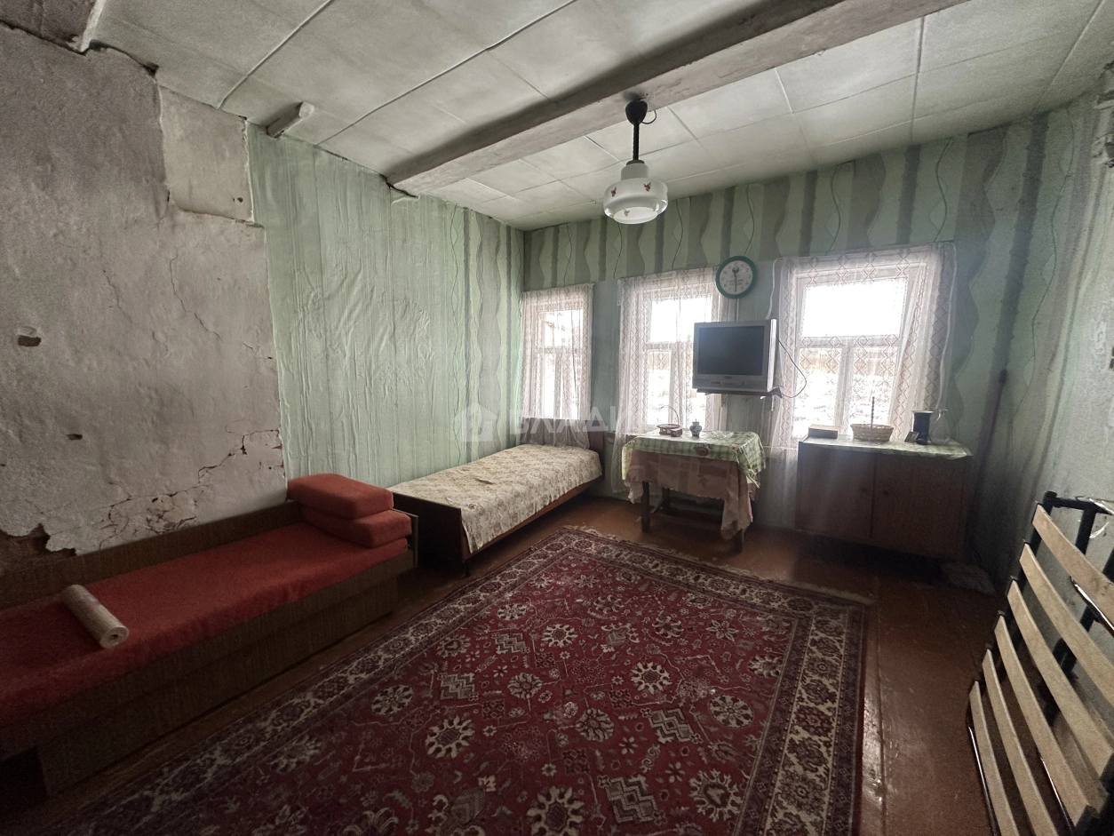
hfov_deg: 102.1
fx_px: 451
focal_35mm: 14
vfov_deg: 85.7
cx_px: 557
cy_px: 418
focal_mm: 2.22
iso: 250
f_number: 2.2
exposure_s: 1/99
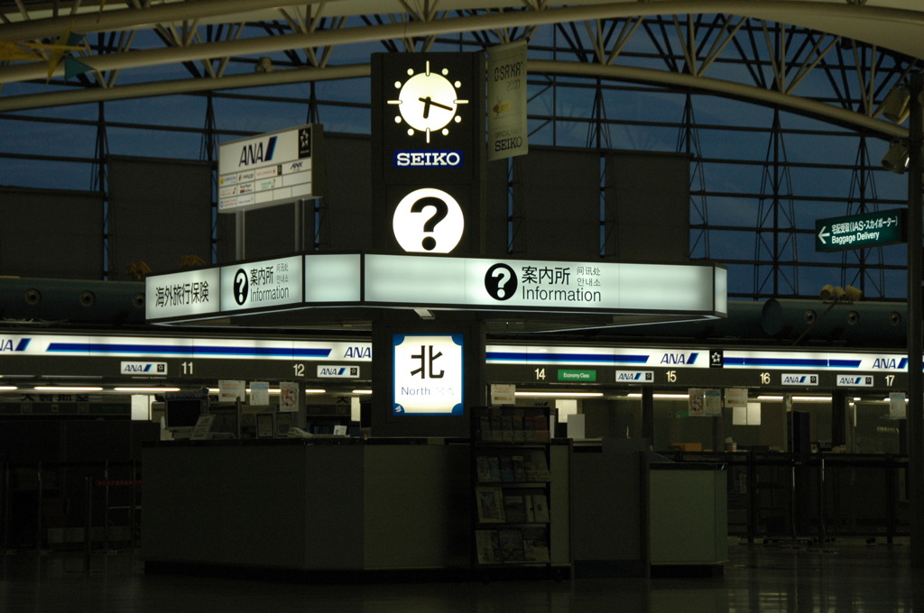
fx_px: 3076
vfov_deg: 11.4
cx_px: 462
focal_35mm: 120
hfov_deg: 17.1
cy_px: 306
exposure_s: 1/160
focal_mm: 80
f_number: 5.3
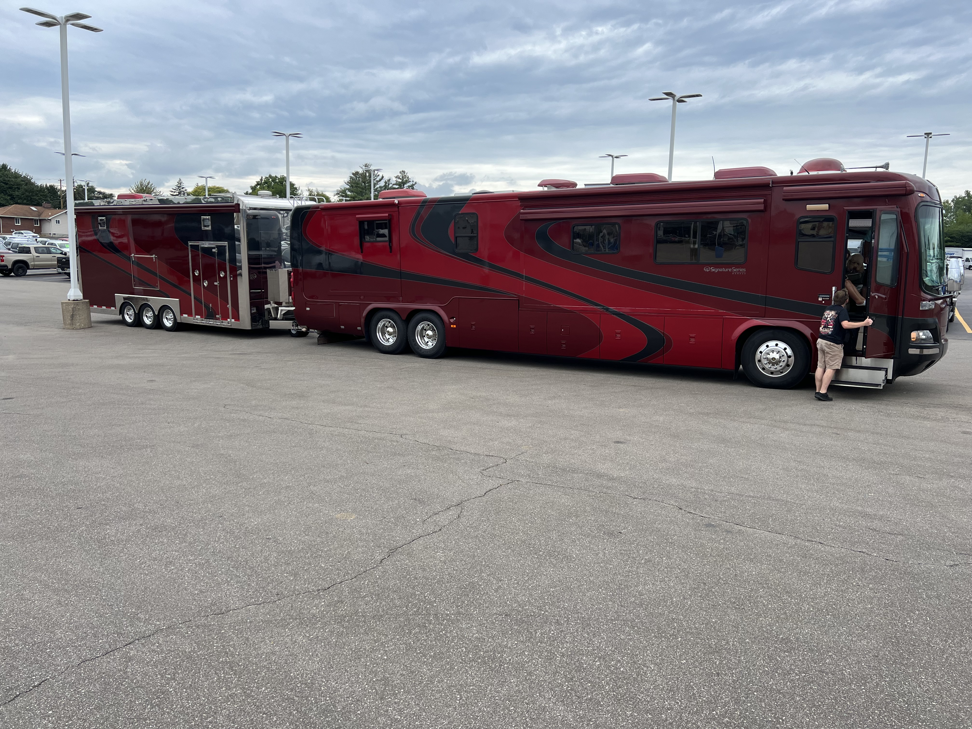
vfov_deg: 53.1
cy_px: 364
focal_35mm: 26
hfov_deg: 67.3
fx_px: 730
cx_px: 486
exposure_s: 1/1295
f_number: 1.5
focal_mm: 5.7
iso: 50
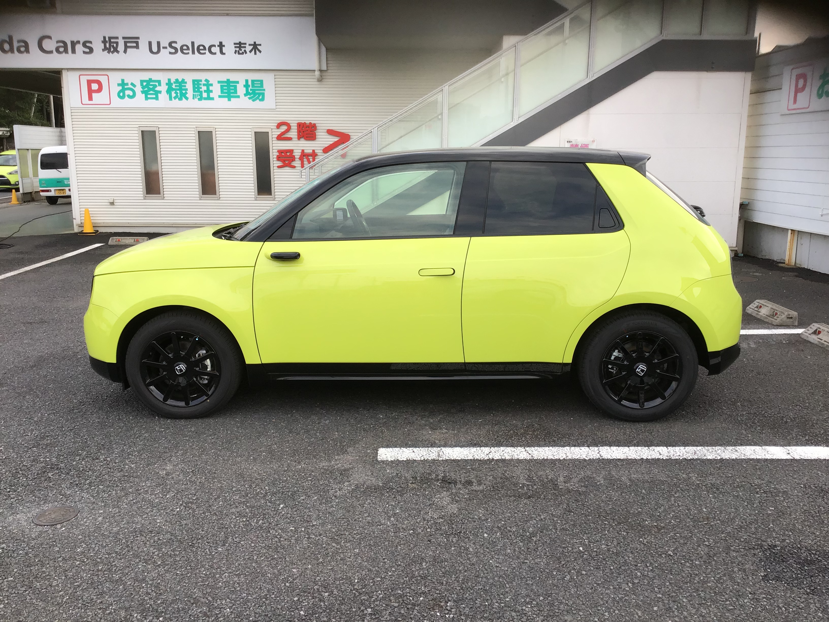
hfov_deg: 58.4
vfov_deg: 45.4
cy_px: 311
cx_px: 414
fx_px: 742
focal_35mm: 31
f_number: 2.4
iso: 25
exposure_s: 1/132
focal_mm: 3.3
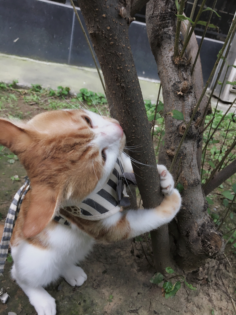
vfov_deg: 61.7
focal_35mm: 29
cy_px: 158
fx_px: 264
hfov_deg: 48.2
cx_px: 118
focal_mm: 4.15
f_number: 2.2
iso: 25
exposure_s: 1/33
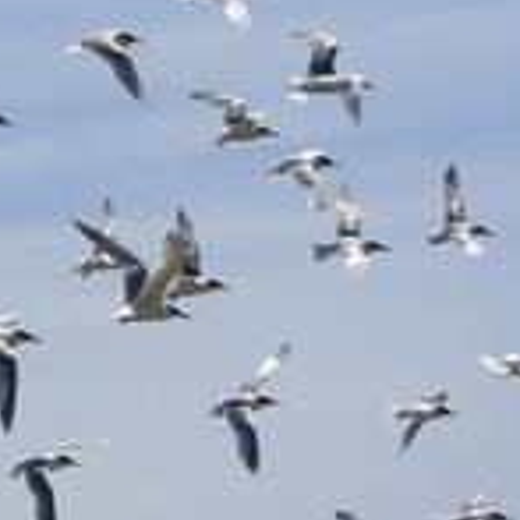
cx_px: 230
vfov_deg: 3.6
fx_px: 8243
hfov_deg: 3.6
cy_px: 340
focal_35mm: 485
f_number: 18
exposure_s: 1/640
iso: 400
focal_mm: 200
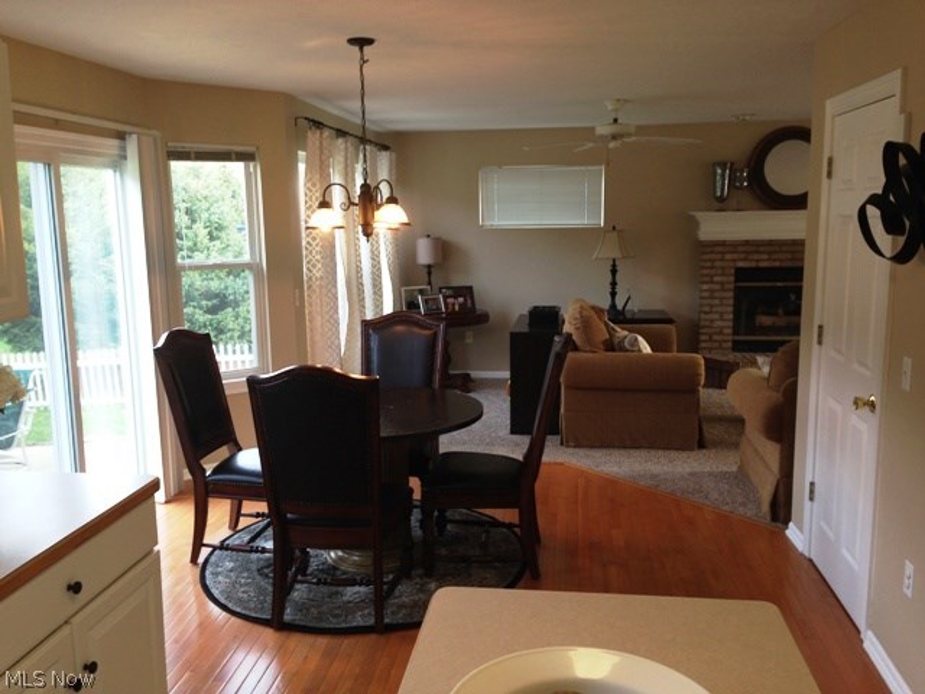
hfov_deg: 55.4
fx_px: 882
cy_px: 347
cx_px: 462
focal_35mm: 33
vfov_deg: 42.9
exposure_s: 1/40
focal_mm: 4.12
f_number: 2.4
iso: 64
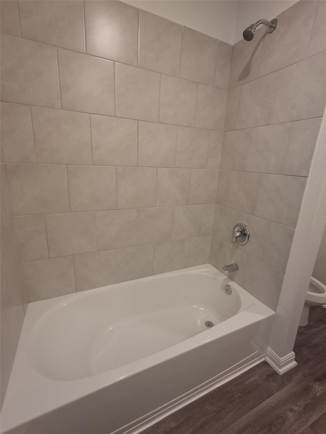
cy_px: 217
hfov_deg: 78.1
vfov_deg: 94.5
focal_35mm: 16
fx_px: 201
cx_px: 163
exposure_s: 1/40
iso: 80
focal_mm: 1.64
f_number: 2.2
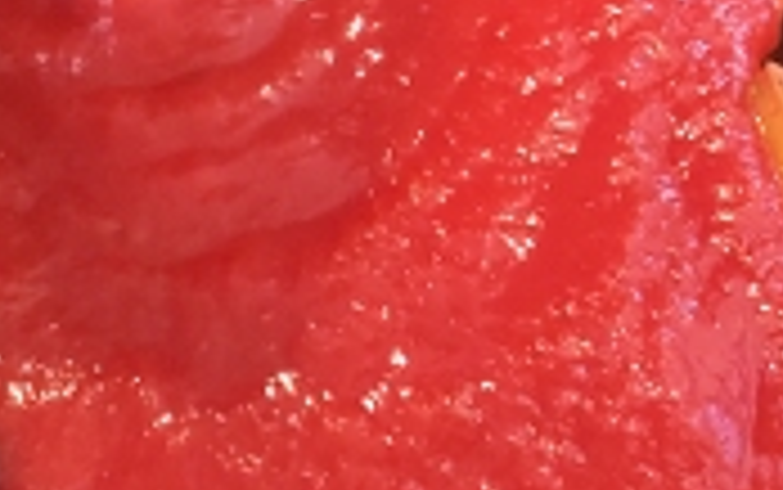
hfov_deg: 17.5
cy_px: -130
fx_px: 2456
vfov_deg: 11.1
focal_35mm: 115
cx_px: 864
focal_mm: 4.15
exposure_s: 1/15
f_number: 2.2
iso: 40
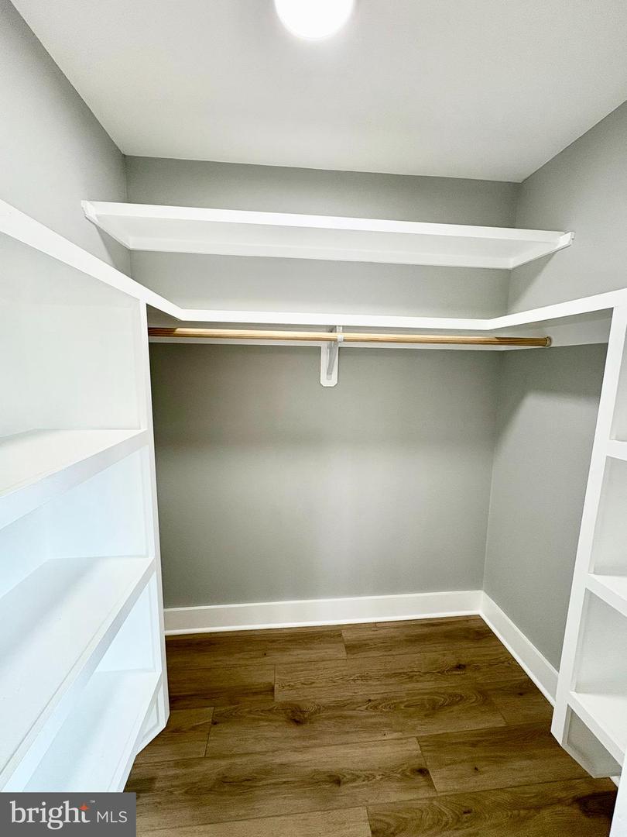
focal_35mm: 14
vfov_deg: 102.1
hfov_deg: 85.7
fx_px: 338
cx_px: 314
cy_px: 418
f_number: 2.2
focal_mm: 2.22
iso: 125
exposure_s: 1/120
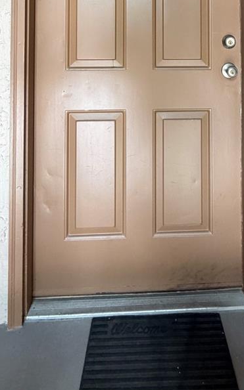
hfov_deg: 41.4
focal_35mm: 30
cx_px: 159
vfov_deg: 54.5
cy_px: 37
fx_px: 319
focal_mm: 2.22
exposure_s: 1/78
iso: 320
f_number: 2.2
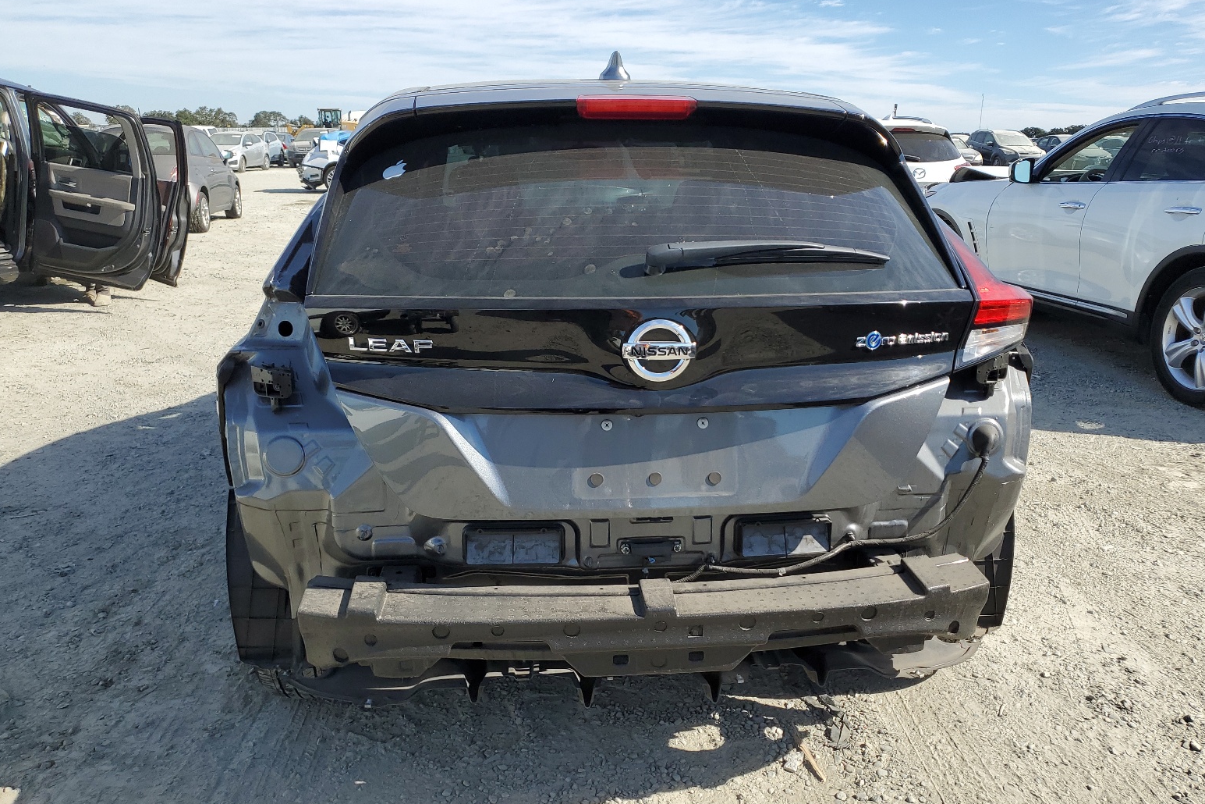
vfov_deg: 46.4
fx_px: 937
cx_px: 620
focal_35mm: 28
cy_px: 371
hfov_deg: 65.5
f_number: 1.5
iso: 50
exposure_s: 1/2500
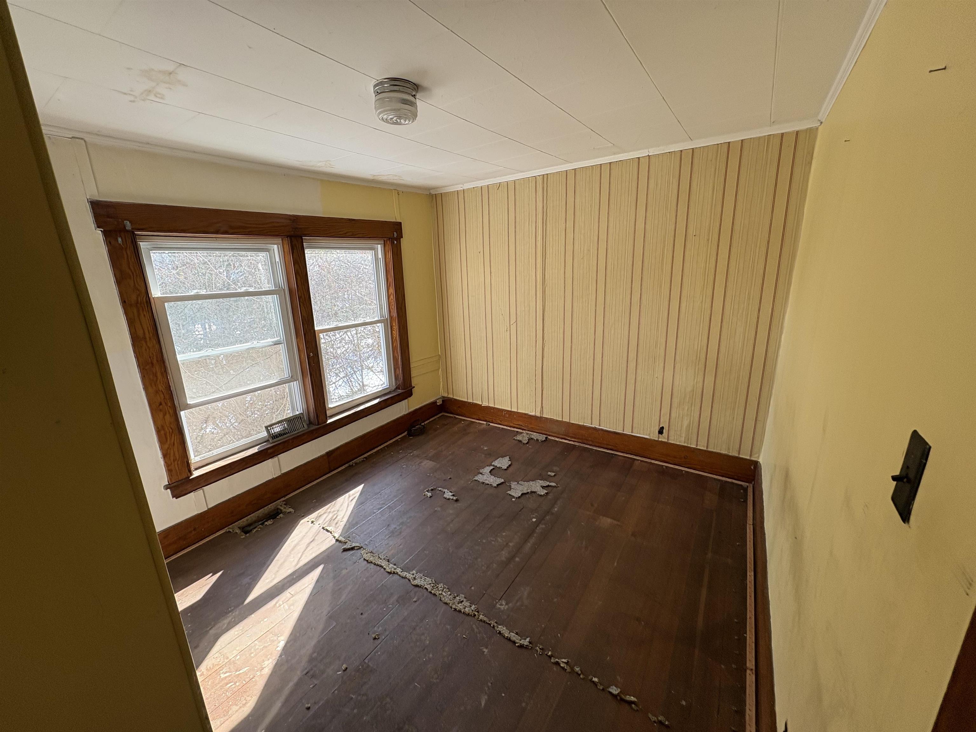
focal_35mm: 14
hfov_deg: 102.1
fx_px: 395
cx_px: 488
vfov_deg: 85.7
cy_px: 366
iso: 64
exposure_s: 1/123
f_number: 2.2
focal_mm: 2.22
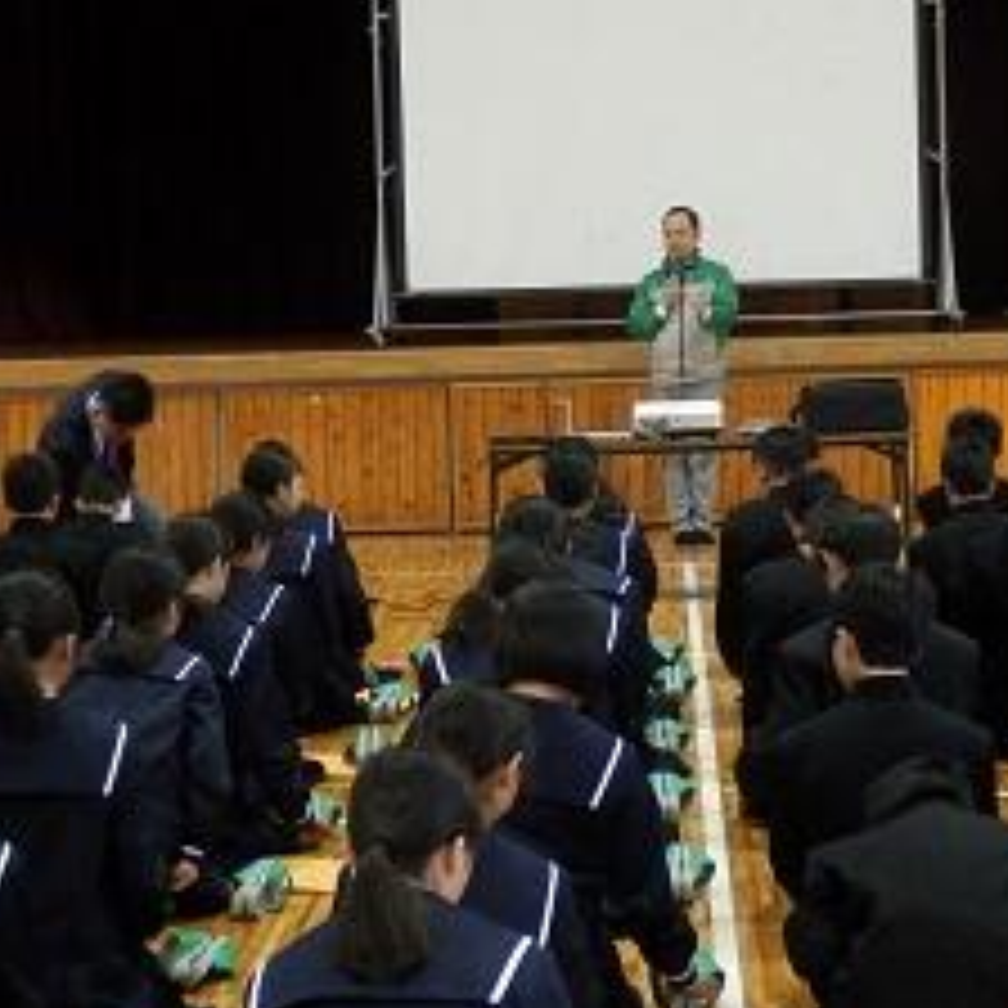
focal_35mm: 82
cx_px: 644
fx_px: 2701
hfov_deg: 21.1
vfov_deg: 21.1
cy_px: 423
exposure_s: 1/50
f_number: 4.1
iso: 800
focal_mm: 9.8
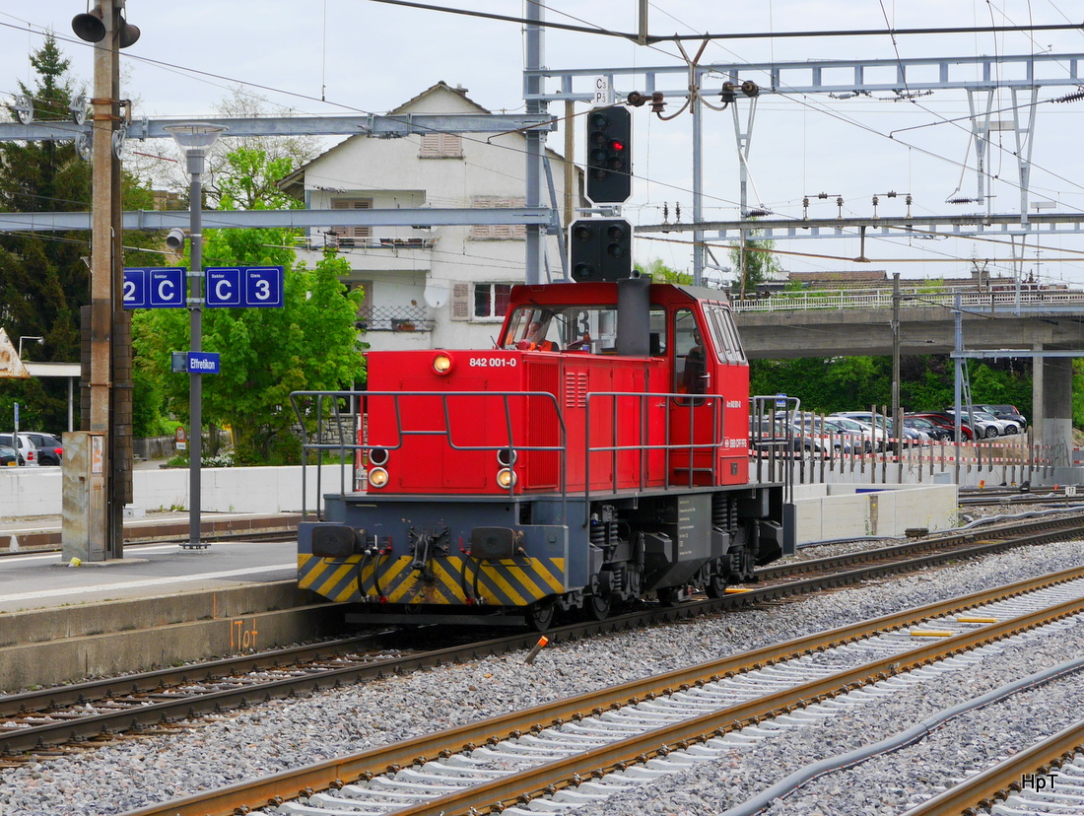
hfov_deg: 23.3
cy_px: 408
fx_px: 2634
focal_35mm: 84
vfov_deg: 17.6
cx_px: 542
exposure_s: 1/200
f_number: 7.1
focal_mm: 42
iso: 160
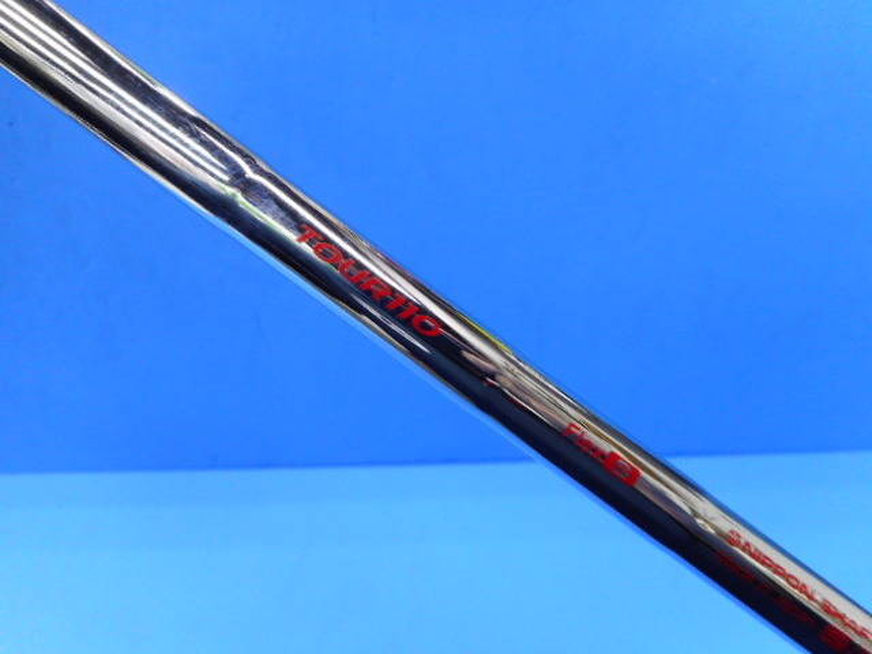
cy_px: 327
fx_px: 630
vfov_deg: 54.9
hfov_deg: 69.4
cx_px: 436
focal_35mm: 25
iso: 140
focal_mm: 4.5
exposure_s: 1/30
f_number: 3.7
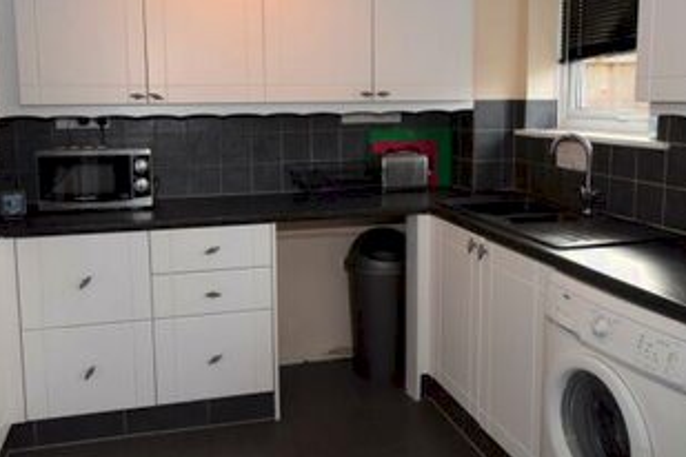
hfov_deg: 55.8
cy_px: 161
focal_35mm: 34
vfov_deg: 38.5
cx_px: 342
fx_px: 648
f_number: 5.6
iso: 400
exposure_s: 1/60
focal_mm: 10
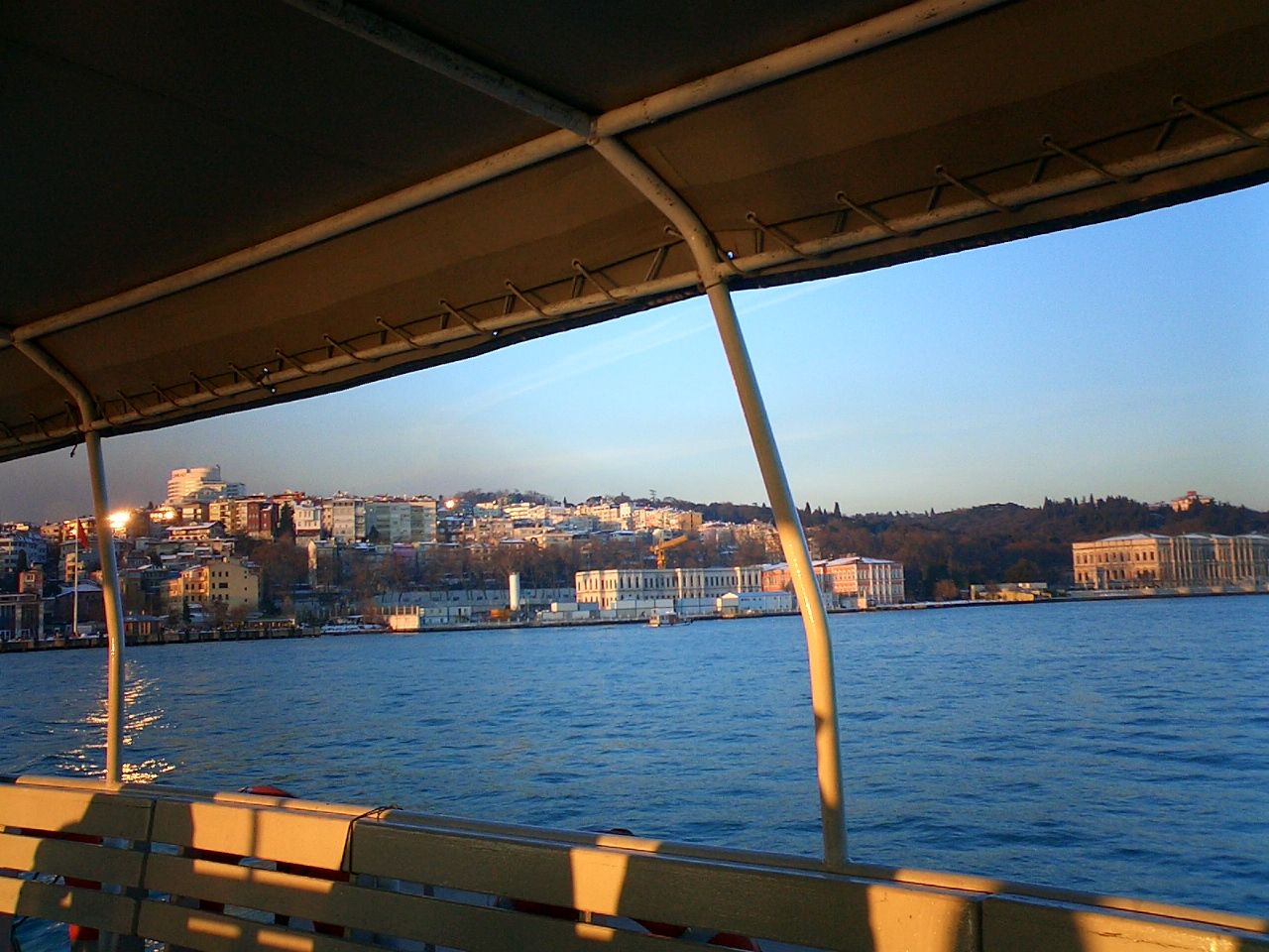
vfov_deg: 38.7
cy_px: 476
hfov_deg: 50.1
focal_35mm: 37
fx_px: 1356
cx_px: 634
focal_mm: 5.6
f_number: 3.5
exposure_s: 1/320
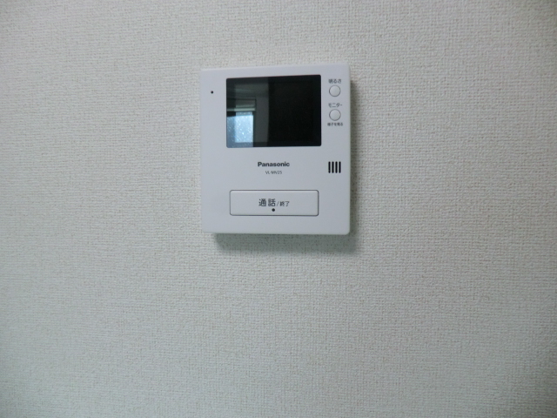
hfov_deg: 71.6
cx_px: 278
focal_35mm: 24
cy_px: 209
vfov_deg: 56.8
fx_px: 386
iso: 200
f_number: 3.2
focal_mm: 4.3
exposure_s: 1/60
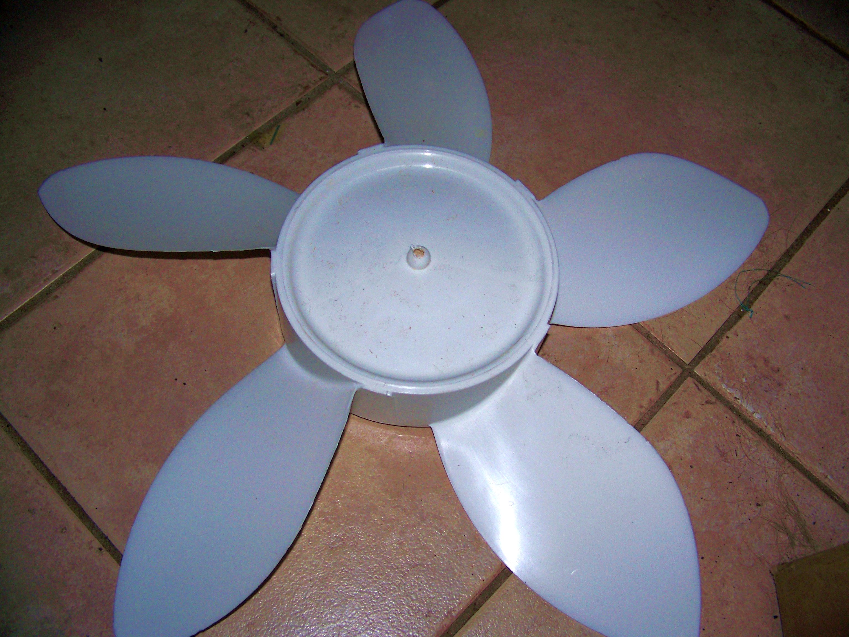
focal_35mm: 36
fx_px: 883
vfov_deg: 39.7
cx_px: 424
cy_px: 318
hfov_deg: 51.4
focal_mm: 5.85
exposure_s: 1/30
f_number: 2.8
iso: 64
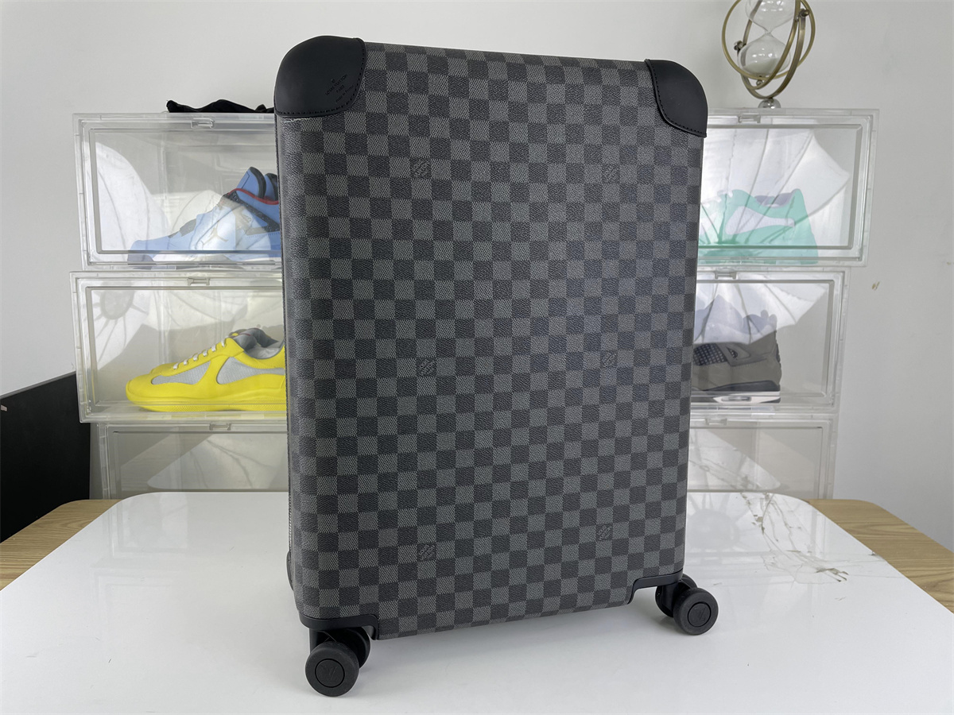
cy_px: 358
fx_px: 717
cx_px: 477
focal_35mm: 26
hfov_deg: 67.3
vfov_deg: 53.1
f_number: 1.6
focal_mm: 4.2
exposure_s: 1/117
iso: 32
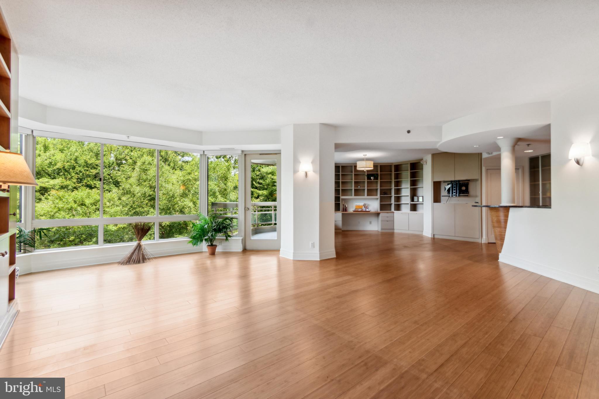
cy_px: 200
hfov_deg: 100.4
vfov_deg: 77.3
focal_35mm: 15
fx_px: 250
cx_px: 300
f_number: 9
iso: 200
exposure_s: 1/13
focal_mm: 10
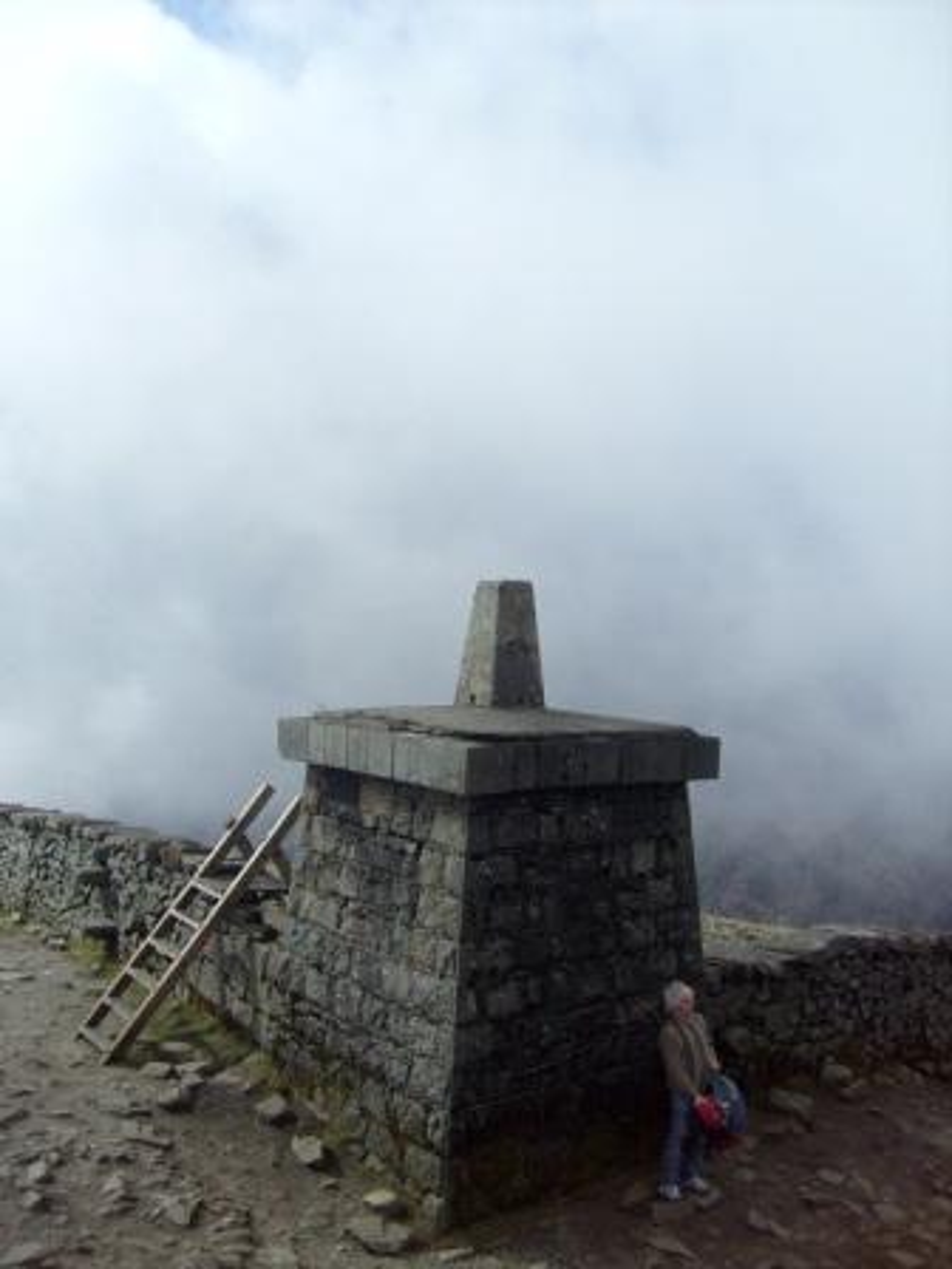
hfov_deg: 40.7
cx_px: 476
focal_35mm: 35
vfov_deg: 52.6
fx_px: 1283
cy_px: 634
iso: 80
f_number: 7.1
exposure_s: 1/350
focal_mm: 5.8
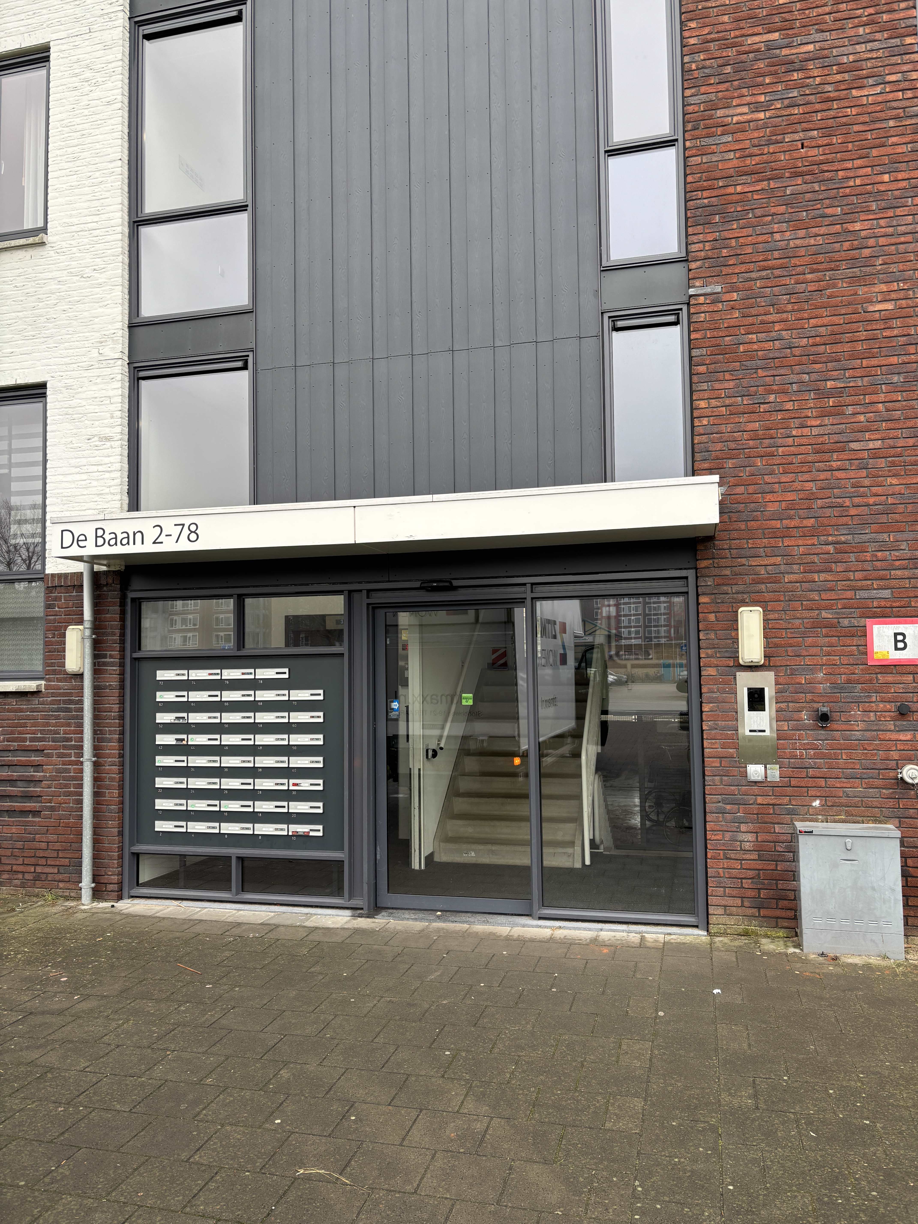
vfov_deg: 67.3
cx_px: 459
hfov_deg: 53.1
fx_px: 919
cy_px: 612
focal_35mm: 26
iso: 40
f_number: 1.6
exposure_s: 1/172
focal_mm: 5.96
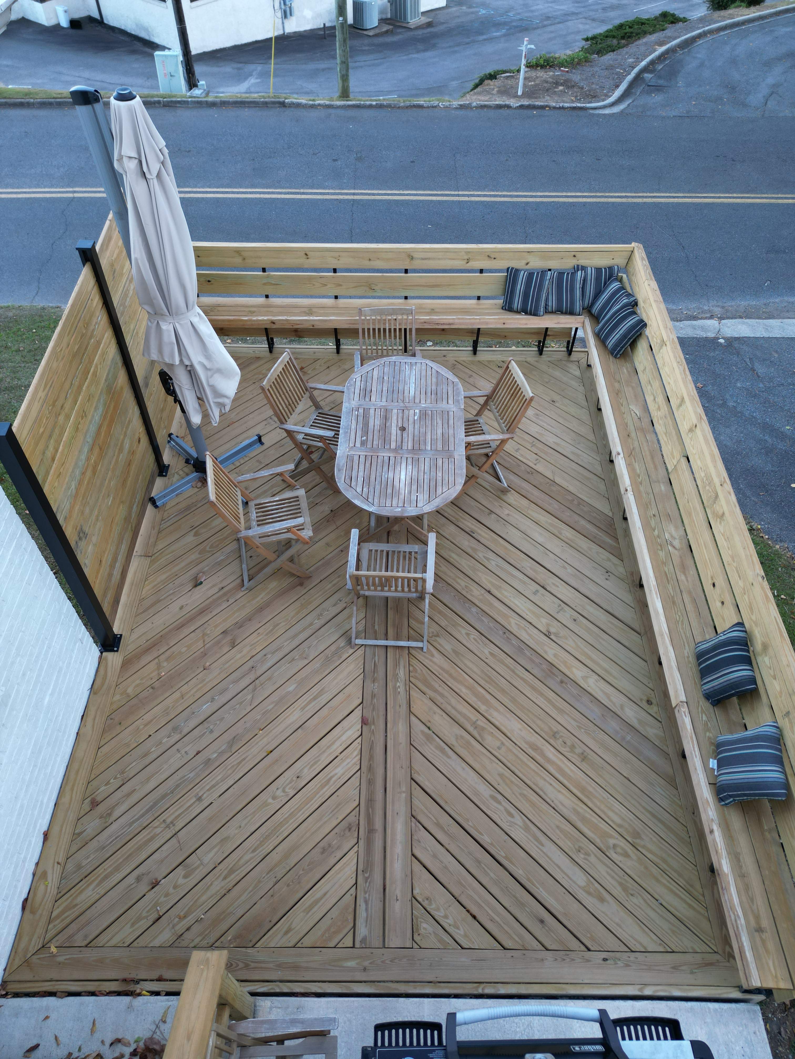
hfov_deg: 56.8
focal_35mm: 24
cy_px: 530
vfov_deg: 71.6
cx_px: 398
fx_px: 735
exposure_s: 1/90
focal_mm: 6.72
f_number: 1.7
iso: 100
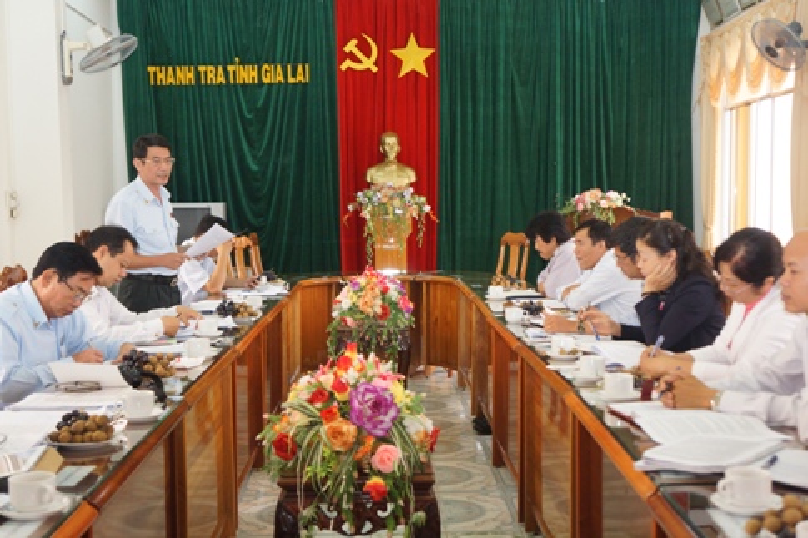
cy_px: 269
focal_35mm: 46
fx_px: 1032
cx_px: 404
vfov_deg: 29.2
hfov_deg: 42.8
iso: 1600
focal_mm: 31
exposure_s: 1/125
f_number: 4
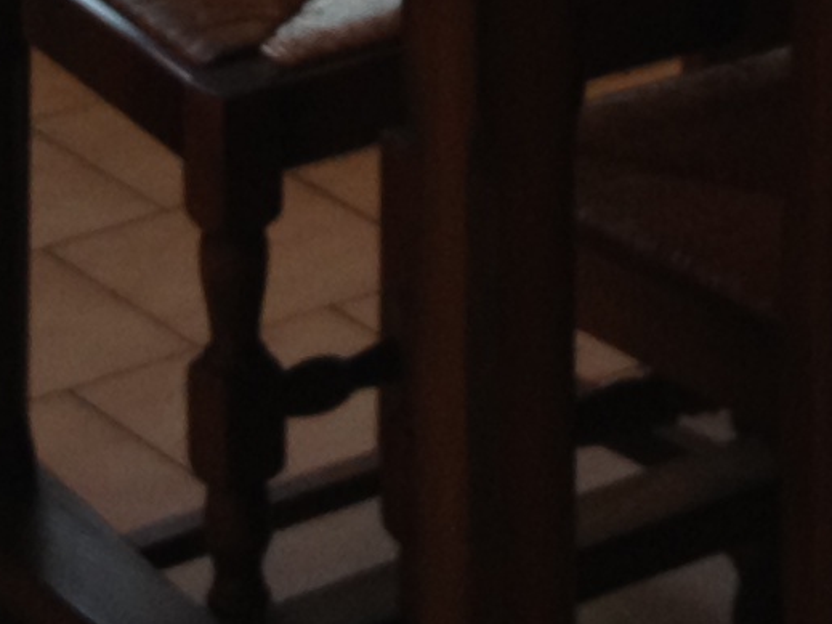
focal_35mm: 220
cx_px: 745
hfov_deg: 9.0
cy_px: -1100
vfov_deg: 6.3
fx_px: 5287
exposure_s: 1/20
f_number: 2.4
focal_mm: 4.28
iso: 50
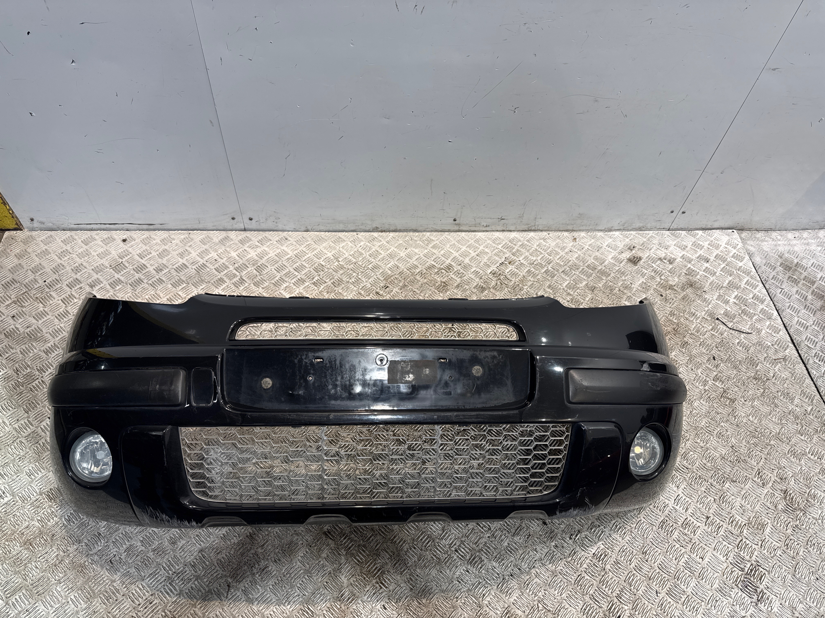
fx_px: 572
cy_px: 309
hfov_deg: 71.6
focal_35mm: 24
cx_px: 412
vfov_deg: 56.8
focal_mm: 6.76
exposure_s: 1/100
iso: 80
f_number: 1.78
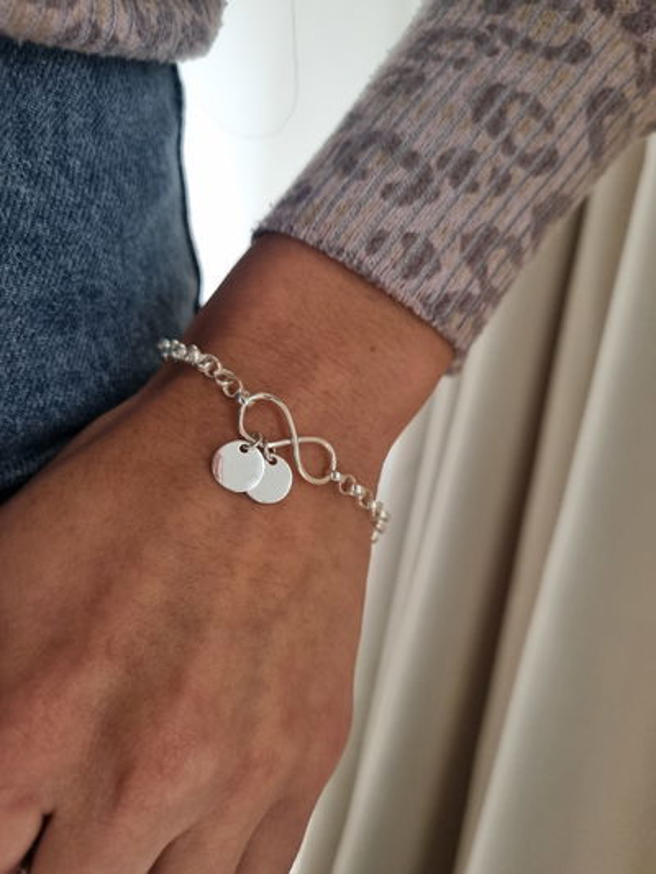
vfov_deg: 67.3
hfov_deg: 53.1
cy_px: 437
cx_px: 328
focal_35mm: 26
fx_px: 657
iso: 320
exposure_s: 1/50
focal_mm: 5.4
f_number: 1.8
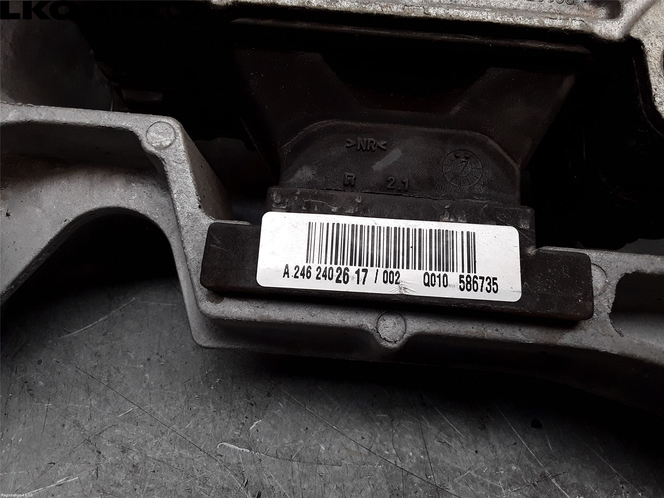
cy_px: 249
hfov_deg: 63.4
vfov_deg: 49.7
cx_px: 332
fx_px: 537
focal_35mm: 28
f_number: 1.9
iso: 40
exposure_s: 1/116
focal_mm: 2.91
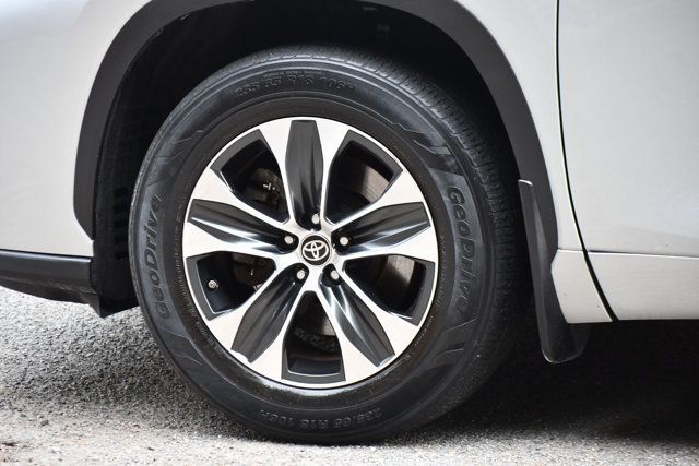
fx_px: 3923
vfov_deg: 6.8
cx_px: 350
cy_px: 233
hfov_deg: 10.2
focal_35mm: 202
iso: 800
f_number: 4.8
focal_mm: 135
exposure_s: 1/160
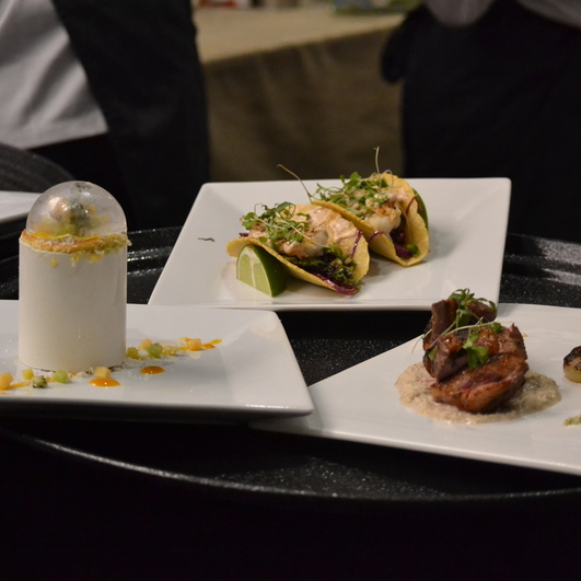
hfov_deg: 16.5
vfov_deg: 16.5
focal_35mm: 106
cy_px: 290
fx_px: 2006
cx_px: 364
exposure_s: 1/500
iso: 3200
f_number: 4
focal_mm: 55
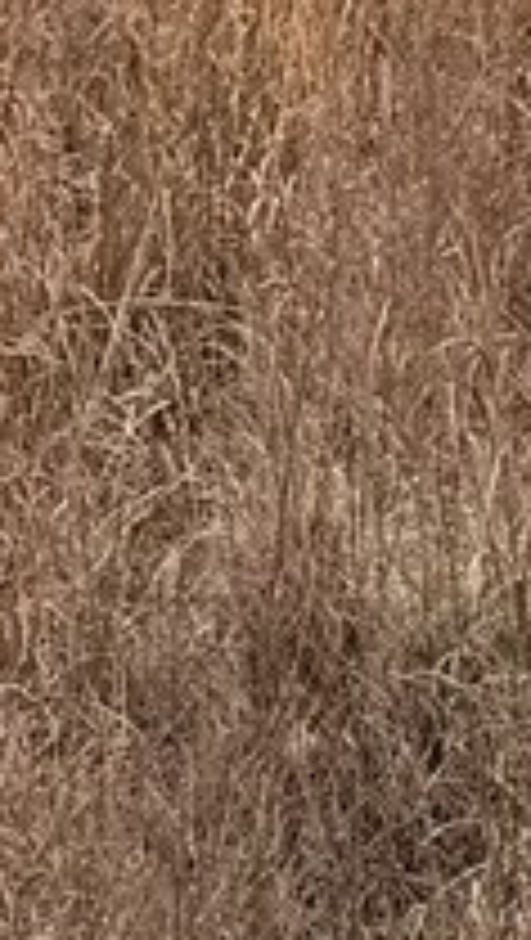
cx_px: -918
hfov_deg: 4.9
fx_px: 5991
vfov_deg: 8.9
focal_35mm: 240
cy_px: -81
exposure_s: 1/2907
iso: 80
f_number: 1.78
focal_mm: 6.76
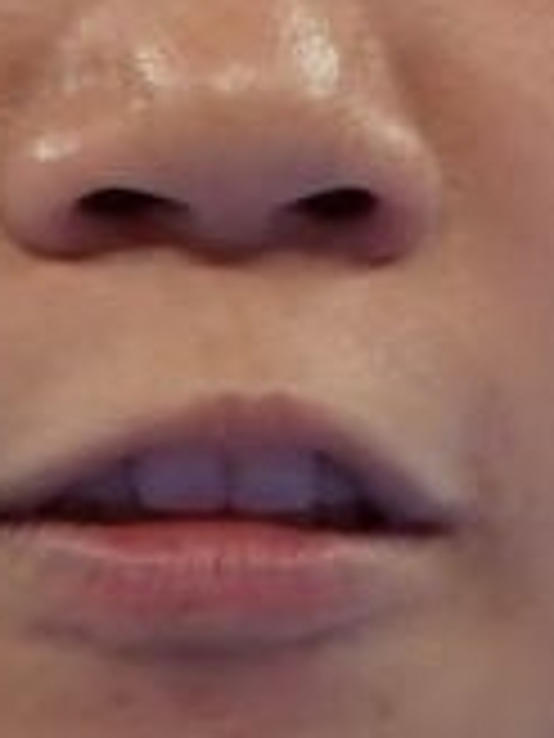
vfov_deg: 0.3
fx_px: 135118
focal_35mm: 6332
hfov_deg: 0.2
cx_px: 531
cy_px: 630
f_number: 5.6
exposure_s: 1/500
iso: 1000
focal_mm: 400
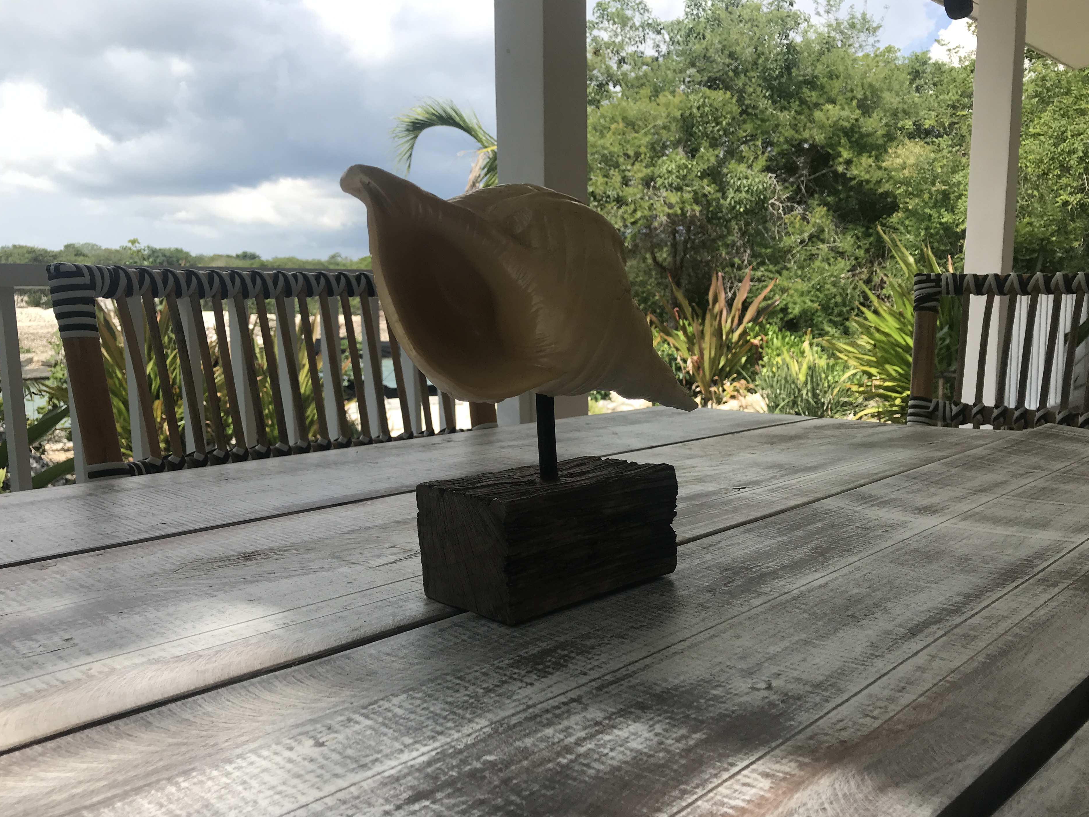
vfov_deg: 46.8
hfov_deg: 59.9
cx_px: 516
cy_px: 436
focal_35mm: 30
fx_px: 944
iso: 20
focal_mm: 3.99
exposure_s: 1/1497
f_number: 1.8
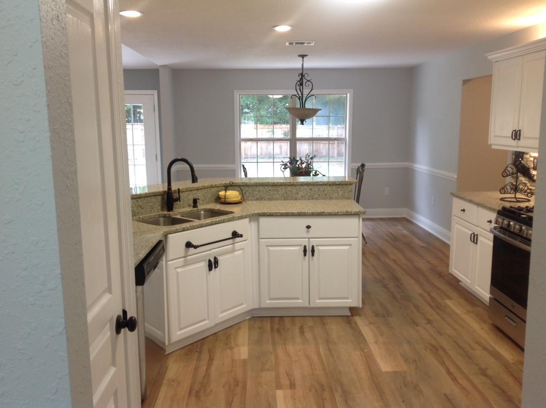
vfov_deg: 40.6
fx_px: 551
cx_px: 273
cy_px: 204
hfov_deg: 52.7
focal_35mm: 35
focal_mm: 4.28
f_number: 2.4
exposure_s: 1/15
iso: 50
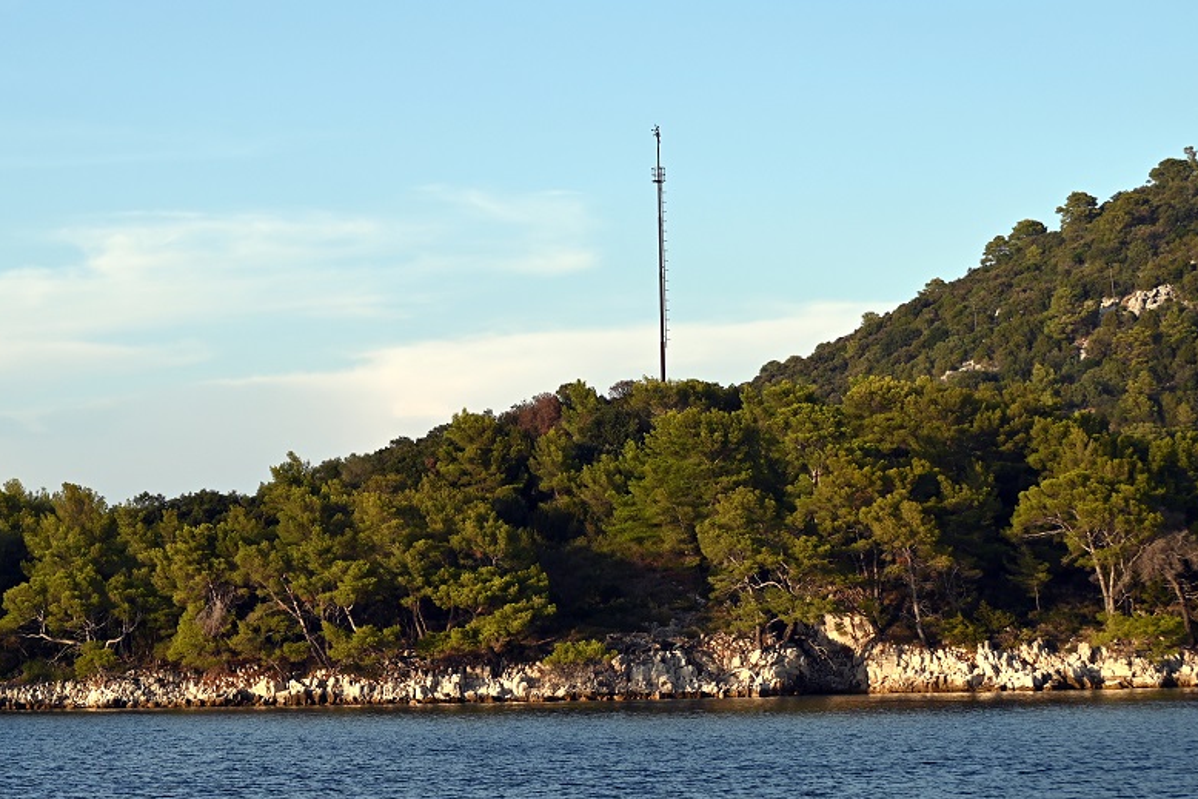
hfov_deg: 17.4
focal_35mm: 117
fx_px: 3894
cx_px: 396
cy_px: 196
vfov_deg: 11.7
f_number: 5.6
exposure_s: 1/500
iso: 125
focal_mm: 70
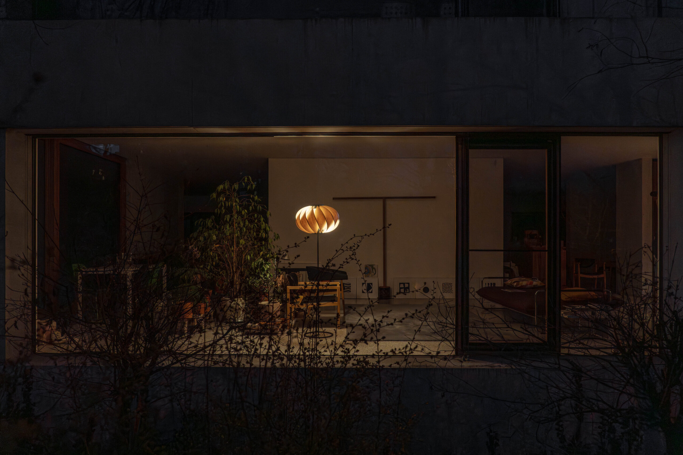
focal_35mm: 24
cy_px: 228
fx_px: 455
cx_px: 342
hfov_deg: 73.7
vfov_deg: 53.1
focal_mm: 24
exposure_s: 1/80
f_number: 4
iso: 2000
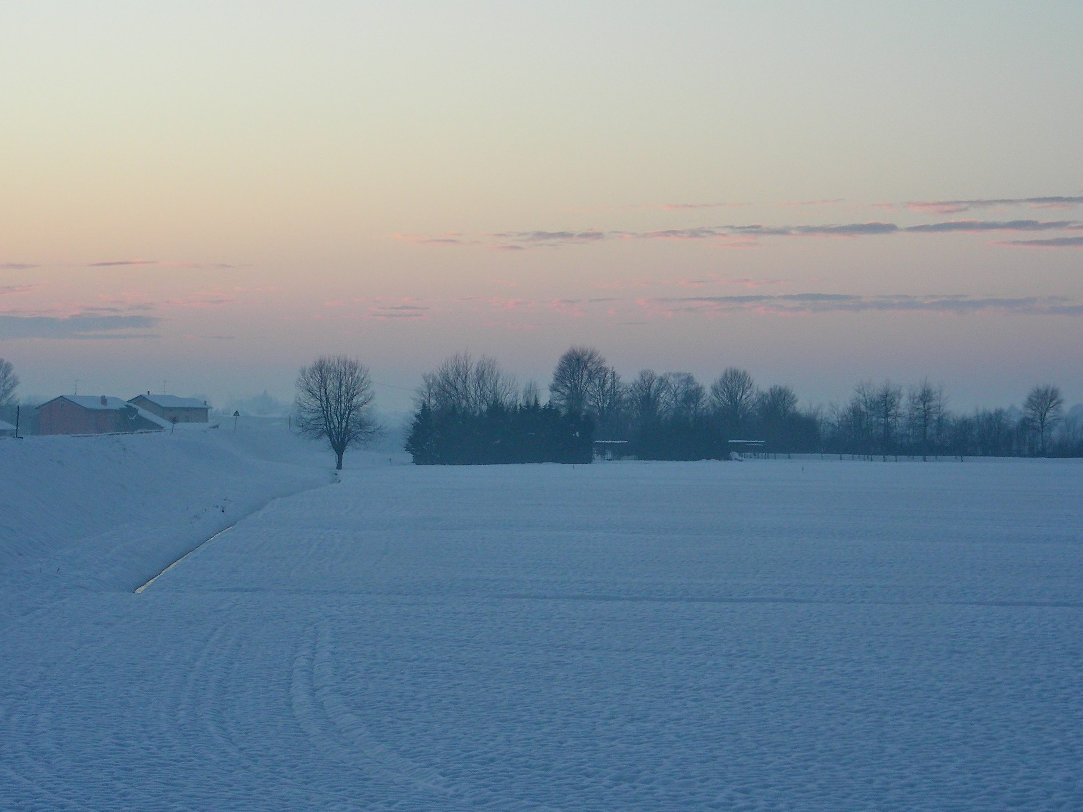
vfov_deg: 15.2
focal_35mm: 97
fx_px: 3034
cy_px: 412
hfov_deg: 20.2
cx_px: 564
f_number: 3.5
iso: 50
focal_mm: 14.6
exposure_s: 1/155
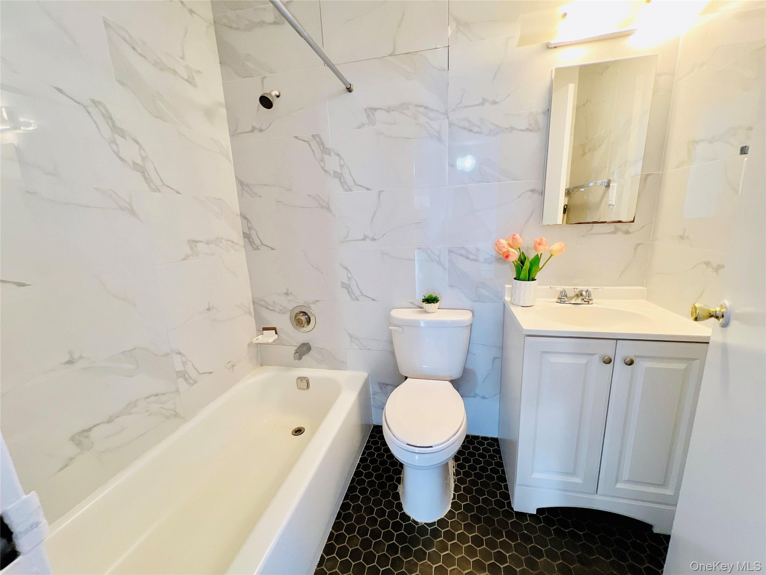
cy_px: 288
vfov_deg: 89.9
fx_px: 288
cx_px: 383
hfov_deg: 106.2
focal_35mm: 13
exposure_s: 1/60
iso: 200
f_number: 1.8
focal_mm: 1.57
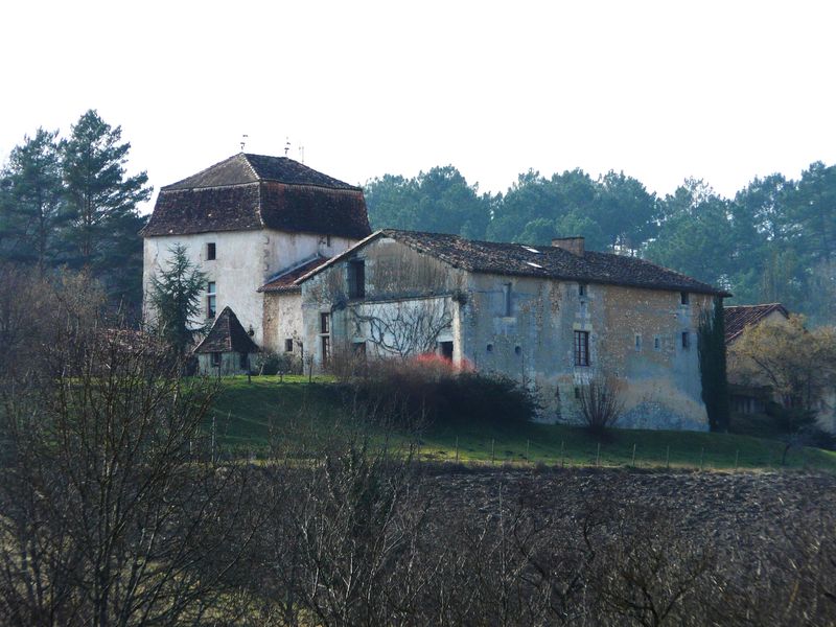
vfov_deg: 4.2
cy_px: 314
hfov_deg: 5.7
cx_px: 418
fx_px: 8453
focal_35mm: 350
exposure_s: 1/400
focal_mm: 57.4
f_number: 5.6
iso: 100
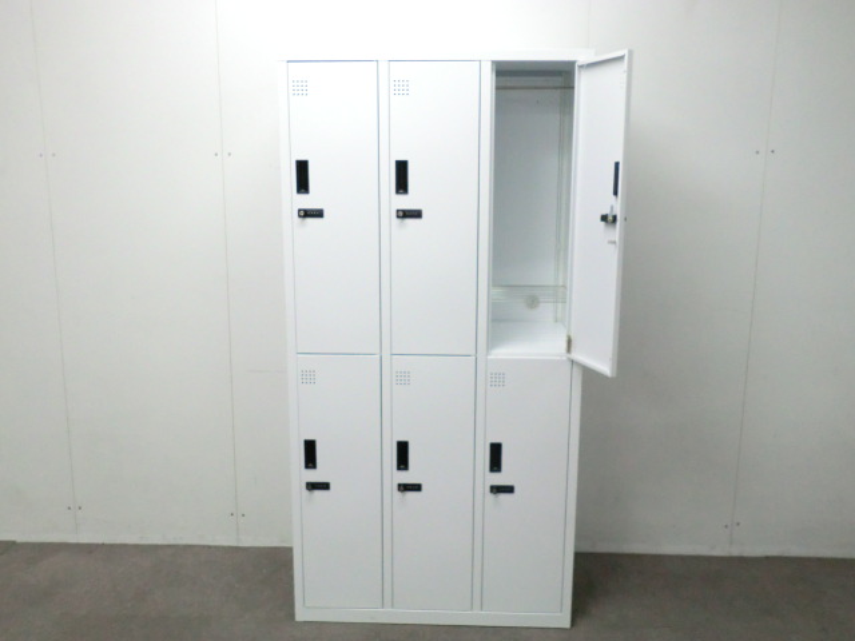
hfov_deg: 56.8
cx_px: 428
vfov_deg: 44.2
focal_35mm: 32
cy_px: 320
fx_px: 790
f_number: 3.5
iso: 500
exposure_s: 1/60
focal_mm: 5.8
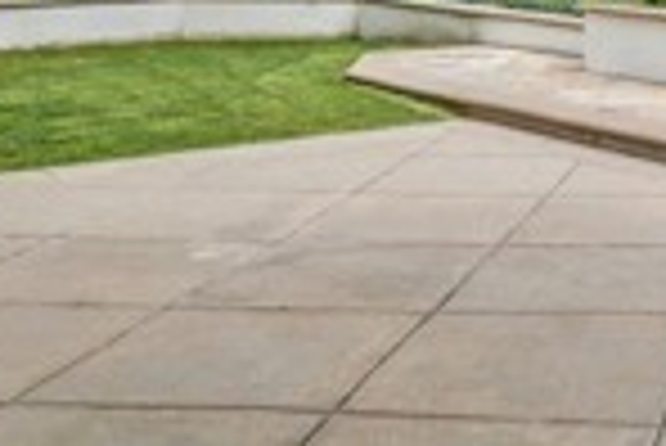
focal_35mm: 69
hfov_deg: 26.1
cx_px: 796
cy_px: -97
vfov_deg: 18.7
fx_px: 1278
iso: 160
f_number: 8
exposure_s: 1/170
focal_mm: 10.5
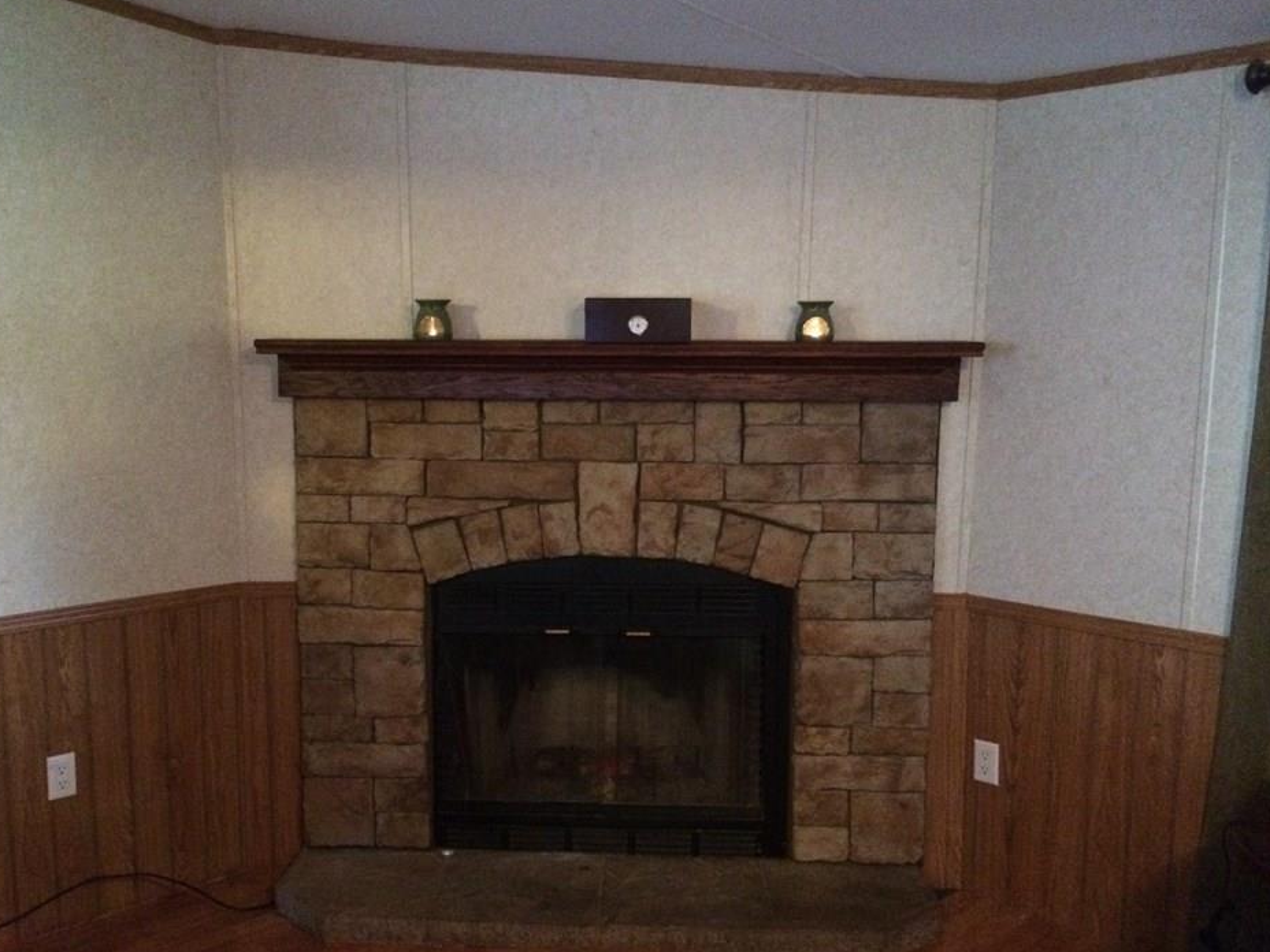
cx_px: 573
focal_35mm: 32
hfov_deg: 56.7
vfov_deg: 44.1
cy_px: 516
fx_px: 1174
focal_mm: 4.15
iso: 800
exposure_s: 1/15
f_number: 2.2
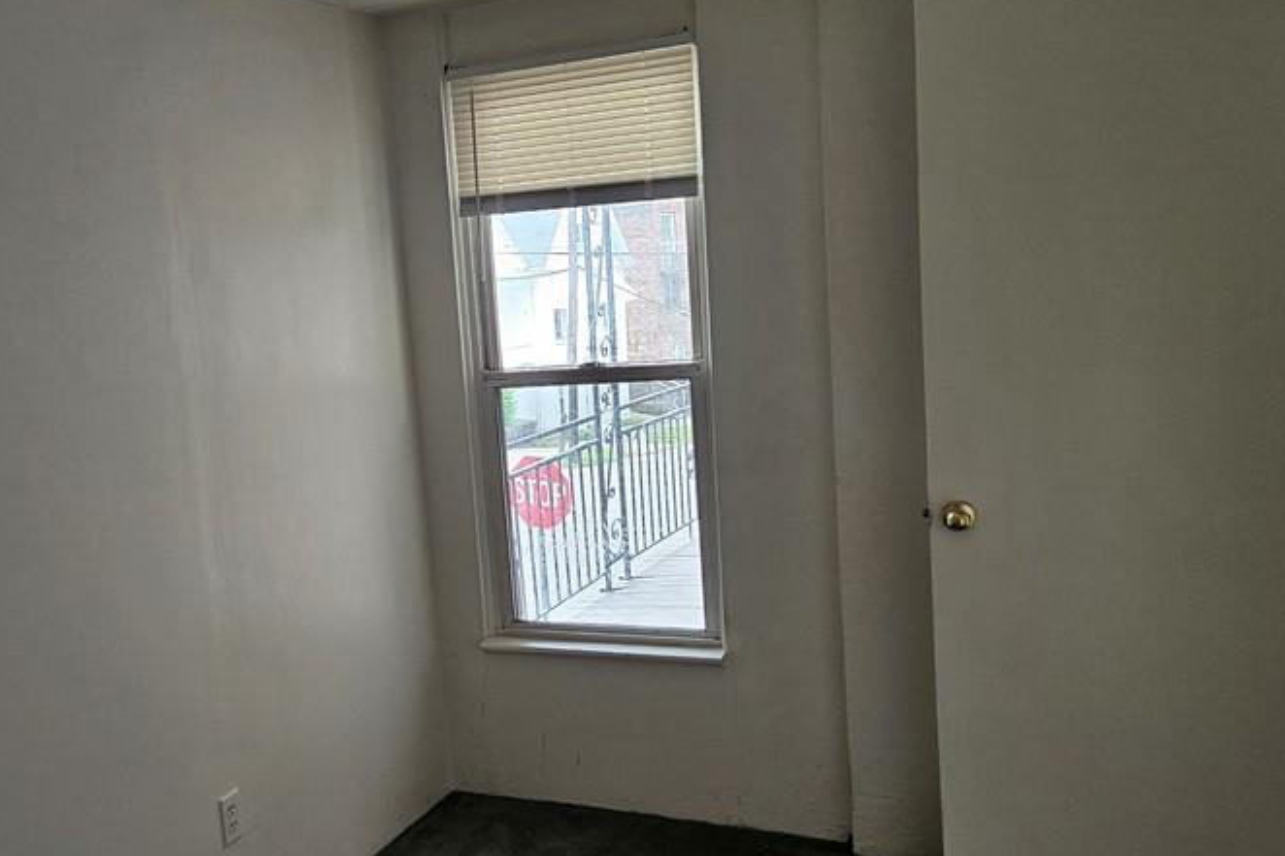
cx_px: 458
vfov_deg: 35.9
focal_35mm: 37
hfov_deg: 51.2
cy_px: 454
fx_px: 1320
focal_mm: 5.4
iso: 250
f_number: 1.8
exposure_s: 1/170
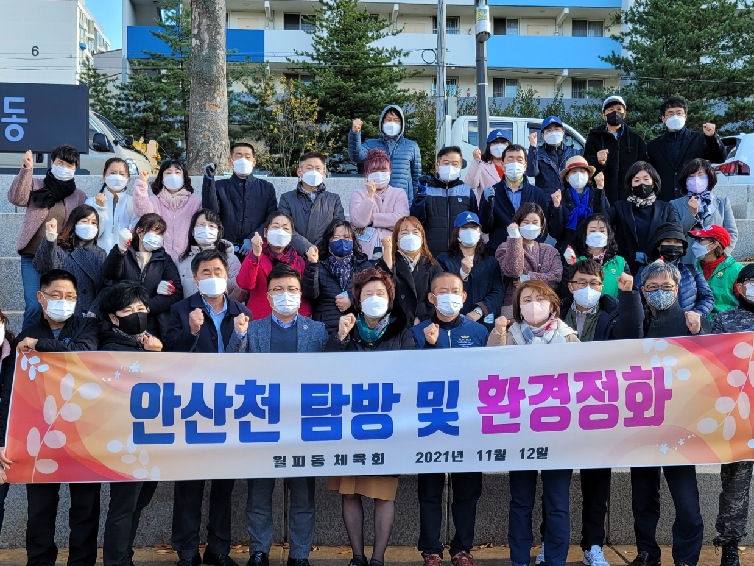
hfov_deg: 44.8
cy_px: 306
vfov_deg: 34.3
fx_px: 915
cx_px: 370
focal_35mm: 42
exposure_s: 1/364
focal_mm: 5.4
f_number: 1.8
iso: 40
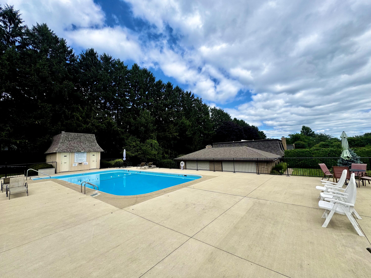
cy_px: 139
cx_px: 186
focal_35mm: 14
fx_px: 150
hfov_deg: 102.1
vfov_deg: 85.7
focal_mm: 2.22
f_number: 2.2
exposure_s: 1/1323
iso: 50
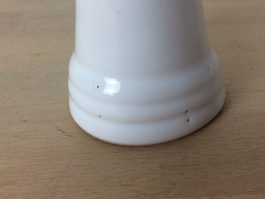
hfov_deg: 43.8
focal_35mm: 43
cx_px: 134
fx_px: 329
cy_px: 85
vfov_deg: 33.5
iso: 32
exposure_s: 1/50
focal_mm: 4.15
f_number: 2.2
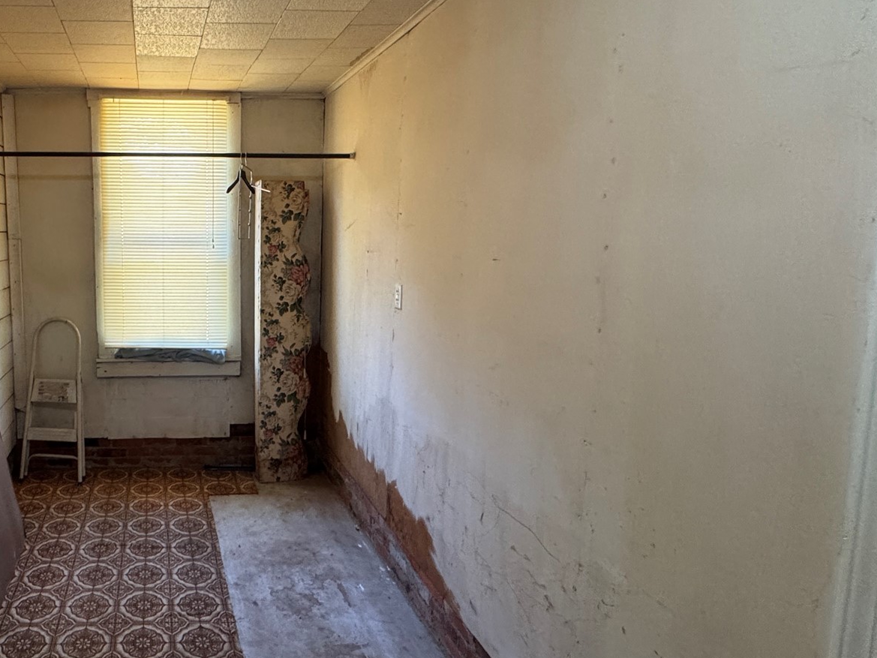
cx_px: 164
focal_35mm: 23
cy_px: 296
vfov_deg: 58.8
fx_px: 583
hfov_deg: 66.4
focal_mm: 2.22
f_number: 2.2
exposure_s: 1/60
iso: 400
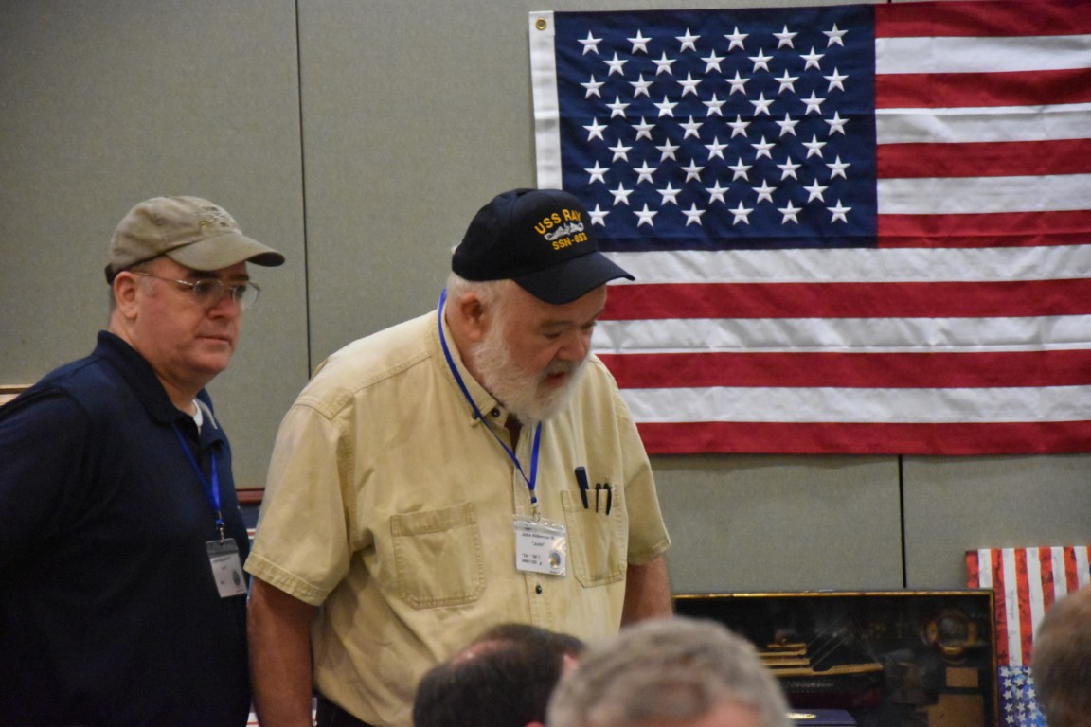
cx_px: 546
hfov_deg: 13.0
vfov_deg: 8.7
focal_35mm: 158
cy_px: 364
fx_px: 4773
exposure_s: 1/125
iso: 9000
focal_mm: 105
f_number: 5.6
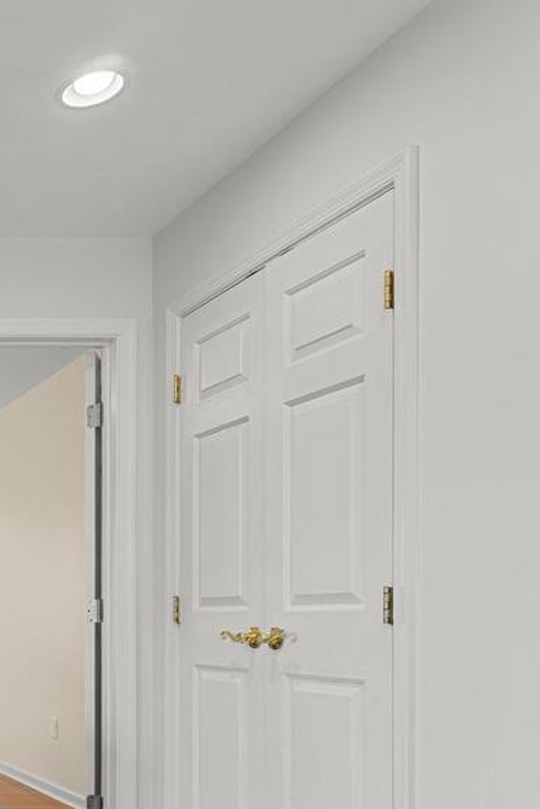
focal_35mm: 38
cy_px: 624
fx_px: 854
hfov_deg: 24.5
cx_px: -325
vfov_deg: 48.4
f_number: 7.1
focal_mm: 10
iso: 200
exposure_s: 1.3
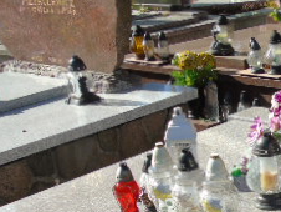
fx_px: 666
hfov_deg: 22.4
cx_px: 311
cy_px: 197
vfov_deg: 17.7
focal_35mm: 82
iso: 80
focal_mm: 5.2
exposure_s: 1/400
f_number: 3.6
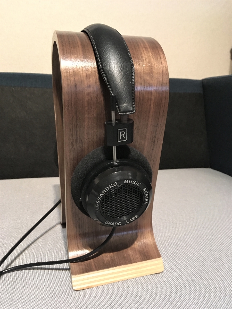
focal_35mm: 29
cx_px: 116
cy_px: 154
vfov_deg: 61.7
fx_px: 259
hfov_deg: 48.2
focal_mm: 4.15
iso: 400
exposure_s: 1/15
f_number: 2.2
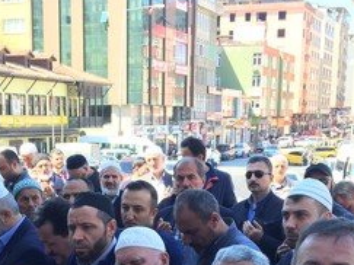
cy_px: 322
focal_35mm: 80
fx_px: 818
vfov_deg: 17.5
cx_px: 149
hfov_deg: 24.4
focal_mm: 4.15
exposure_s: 1/130
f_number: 2.2
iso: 32
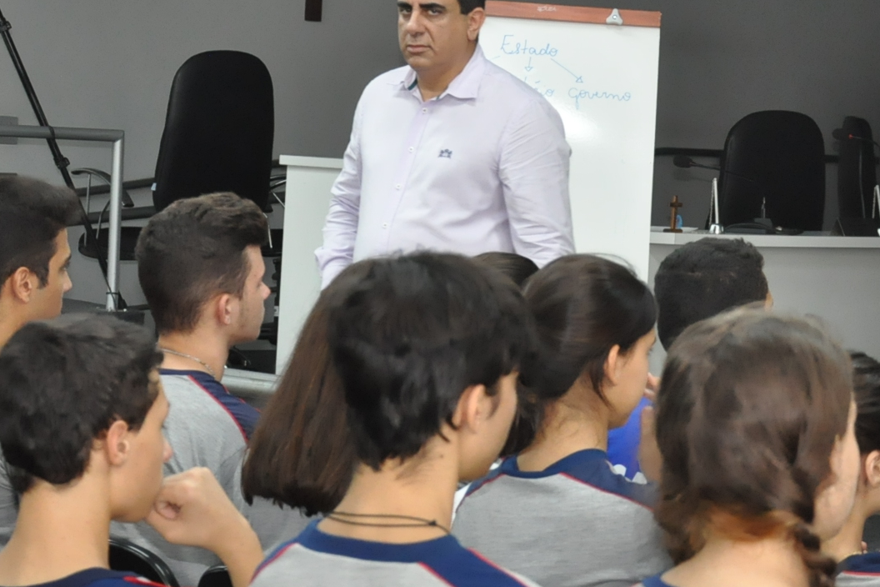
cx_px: 502
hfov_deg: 14.1
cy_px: 228
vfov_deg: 9.4
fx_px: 3569
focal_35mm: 146
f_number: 5
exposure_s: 1/80
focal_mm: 48
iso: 2000
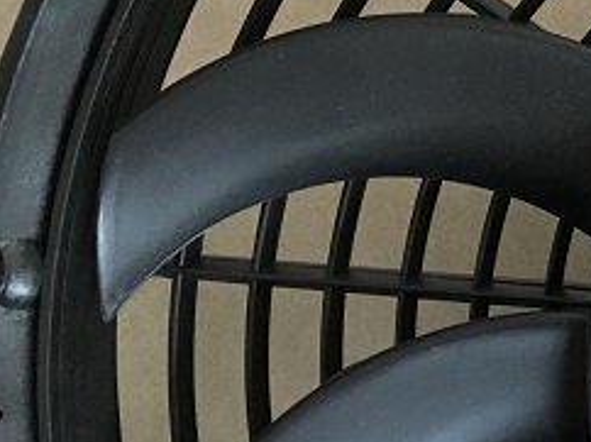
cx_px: 935
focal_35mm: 96
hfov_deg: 17.9
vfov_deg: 15.2
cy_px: 61
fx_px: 1637
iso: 200
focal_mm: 4.15
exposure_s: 1/20
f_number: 2.2
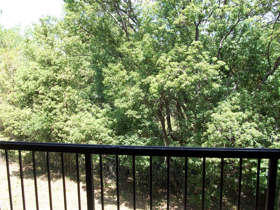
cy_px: 105
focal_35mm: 34
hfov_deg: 54.0
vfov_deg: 41.8
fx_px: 275
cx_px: 140
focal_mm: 5.7
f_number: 2.8
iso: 64
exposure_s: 1/218
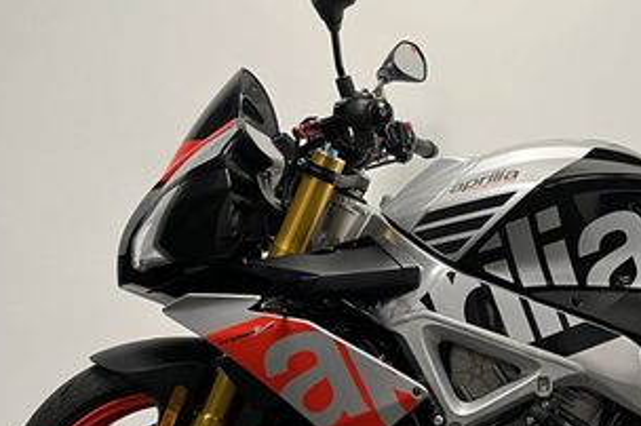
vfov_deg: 23.3
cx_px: 580
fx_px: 1014
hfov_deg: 33.2
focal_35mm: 57
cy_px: 352
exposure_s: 1/50
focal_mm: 5.1
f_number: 1.6
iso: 100
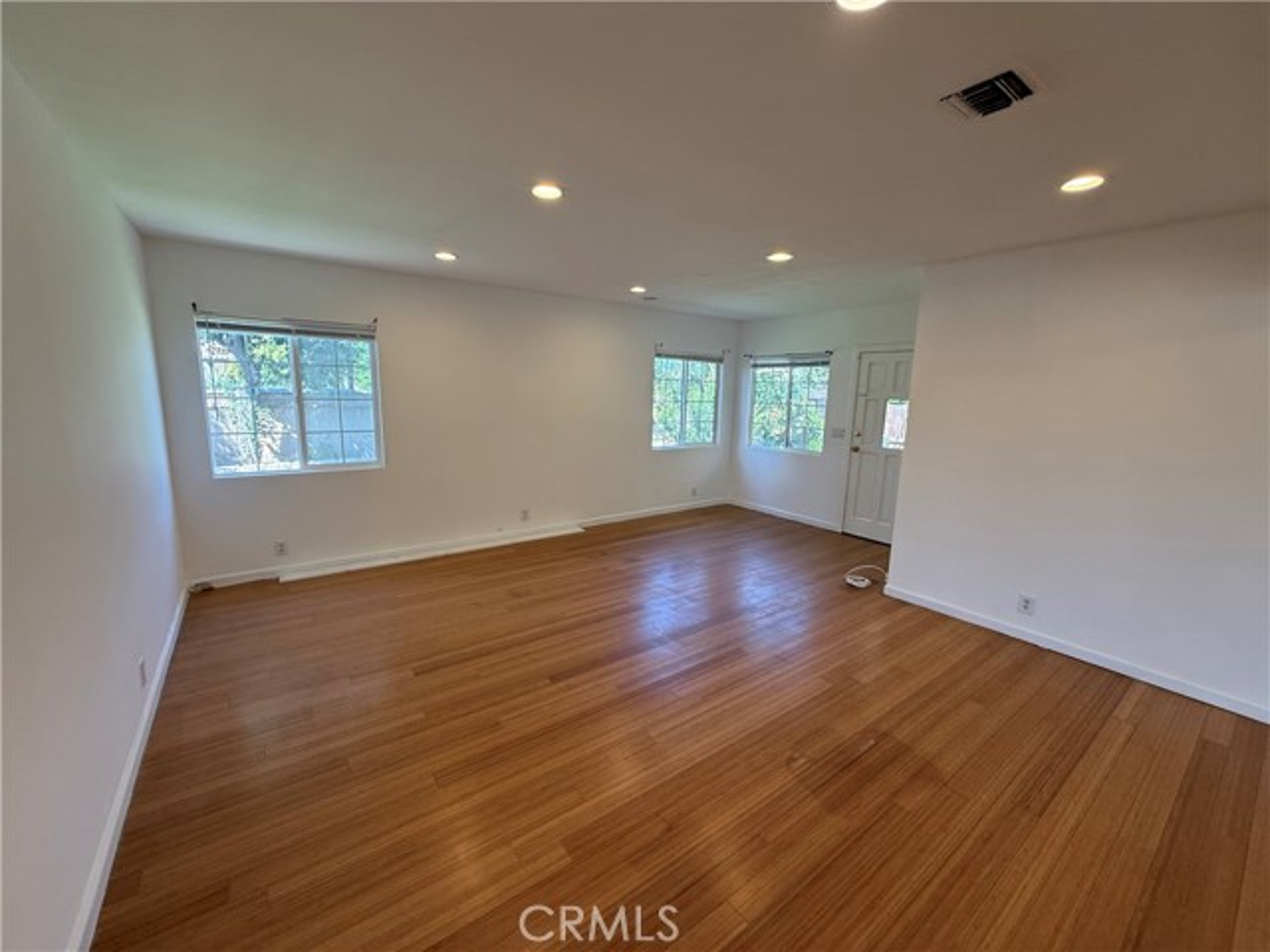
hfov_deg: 102.1
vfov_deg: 85.7
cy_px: 476
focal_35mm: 14
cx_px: 635
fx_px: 514
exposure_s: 1/120
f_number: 2.2
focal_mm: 2.22
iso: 80
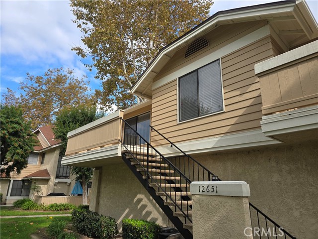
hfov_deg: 73.9
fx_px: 211
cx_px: 159
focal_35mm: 23
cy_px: 120
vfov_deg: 58.9
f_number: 1.7
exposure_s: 1/369
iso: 12
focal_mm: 6.3
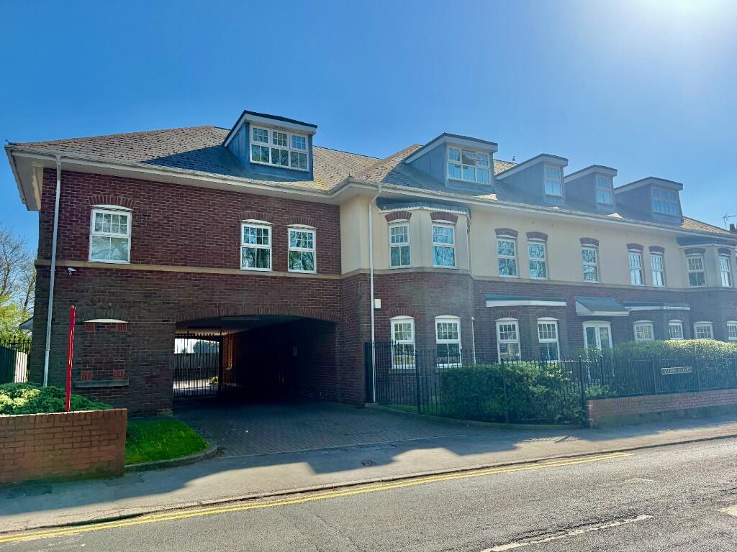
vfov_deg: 56.8
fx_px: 511
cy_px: 276
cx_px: 368
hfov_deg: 71.6
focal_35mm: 24
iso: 100
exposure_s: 1/5714
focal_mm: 6.76
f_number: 1.78
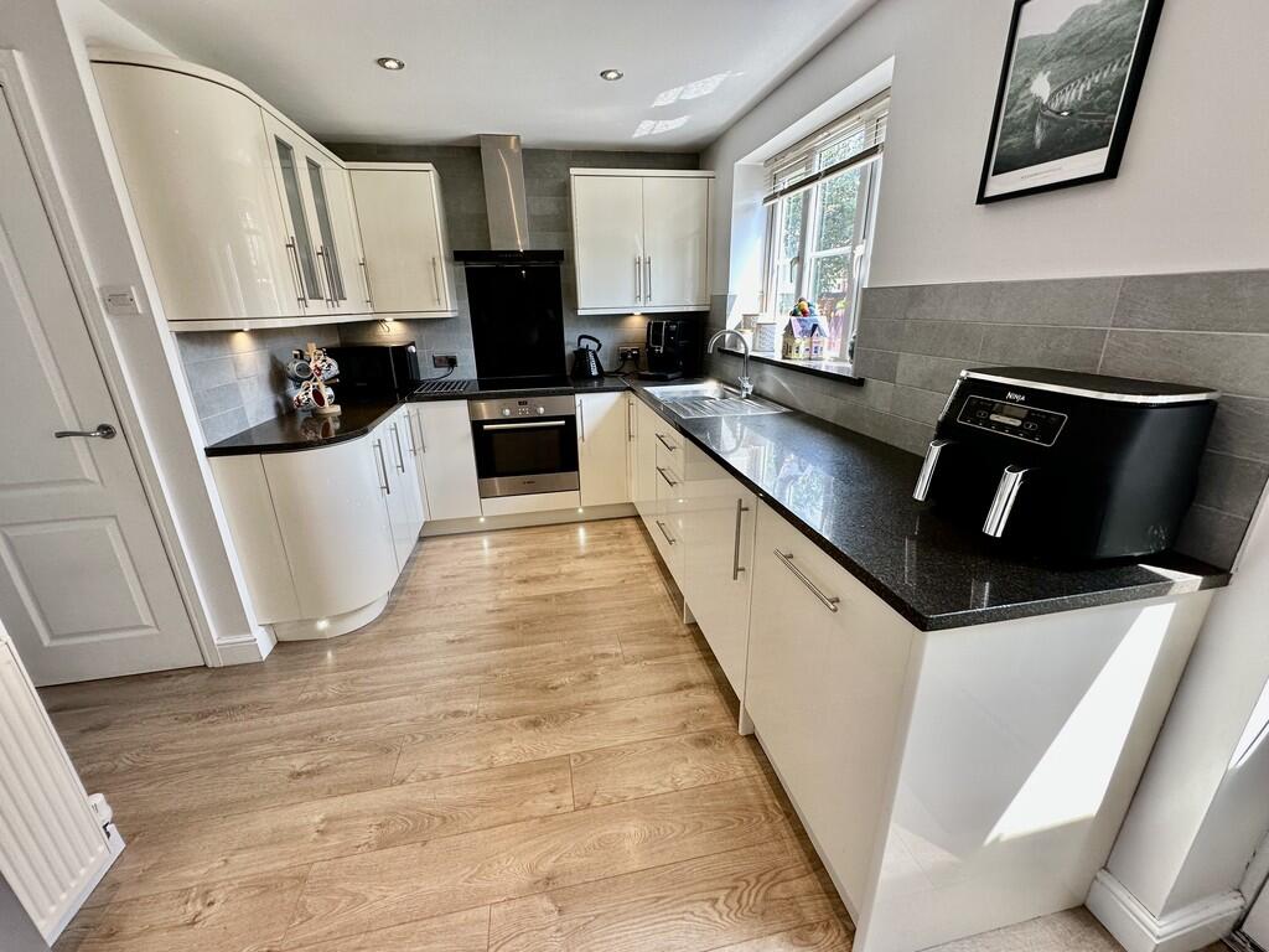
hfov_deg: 102.1
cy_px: 476
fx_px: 513
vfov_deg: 85.7
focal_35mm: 14
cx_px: 634
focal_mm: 2.22
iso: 125
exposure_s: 1/100
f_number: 2.2
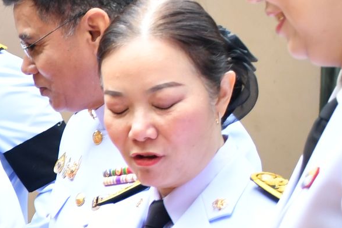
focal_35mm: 205
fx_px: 1947
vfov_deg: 6.6
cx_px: -290
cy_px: 338
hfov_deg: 9.5
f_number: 5.6
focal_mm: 32
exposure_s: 1/160
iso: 640
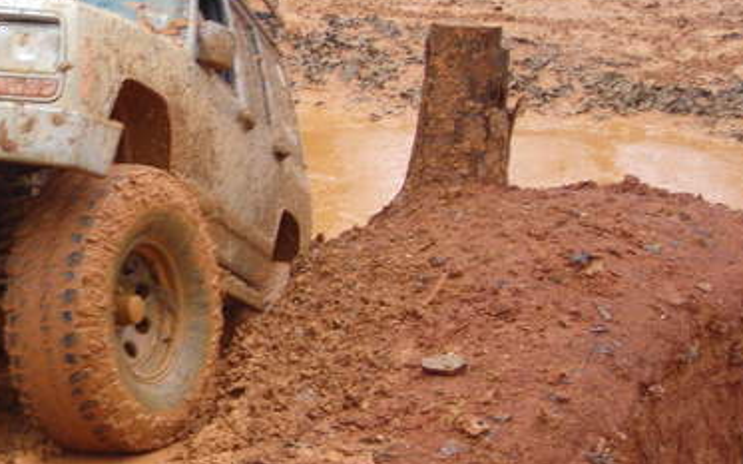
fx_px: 2531
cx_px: 40
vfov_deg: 10.5
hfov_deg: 16.4
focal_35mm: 125
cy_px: 185
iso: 50
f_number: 3.6
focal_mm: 9.1
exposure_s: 1/66.7
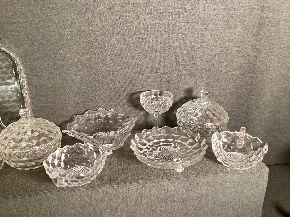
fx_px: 260
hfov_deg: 58.3
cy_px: 108
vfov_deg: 45.4
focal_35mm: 31
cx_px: 145
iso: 250
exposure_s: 1/60
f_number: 2.4
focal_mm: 3.3
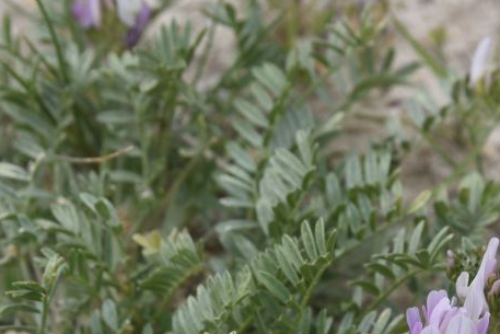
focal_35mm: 199
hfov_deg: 10.3
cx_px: 374
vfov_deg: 6.9
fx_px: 2765
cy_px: 332
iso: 200
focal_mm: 70
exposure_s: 1/160
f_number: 9
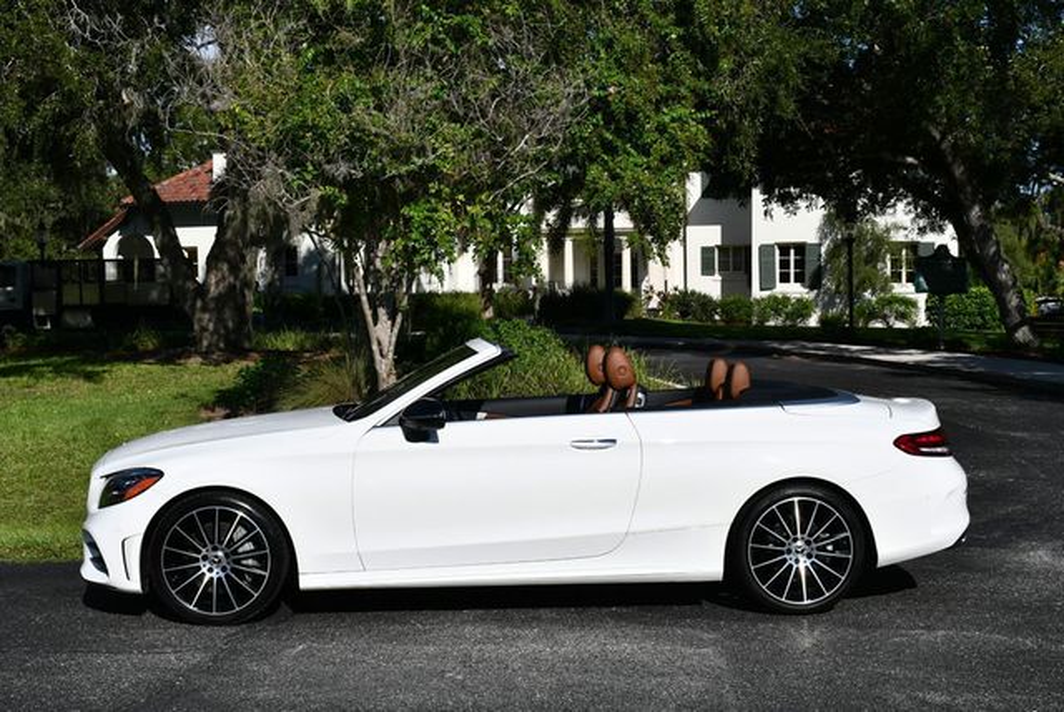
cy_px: 356
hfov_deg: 39.6
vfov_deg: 27.0
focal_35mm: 50
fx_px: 1479
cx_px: 532
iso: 100
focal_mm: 25
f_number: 10
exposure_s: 1/400
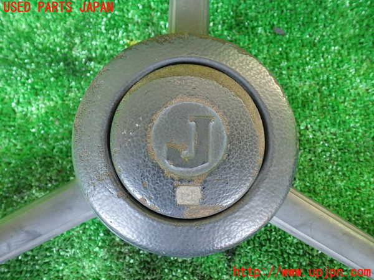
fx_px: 324
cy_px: 140
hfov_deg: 60.0
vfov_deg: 46.8
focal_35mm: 30
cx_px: 187
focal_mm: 5.4
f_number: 2.3
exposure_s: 1/50
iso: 200
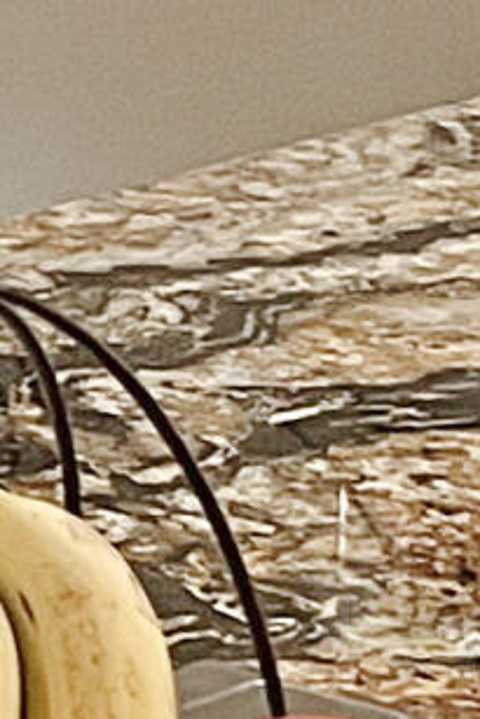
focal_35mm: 264
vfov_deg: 7.6
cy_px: -513
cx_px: -2149
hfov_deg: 4.3
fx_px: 5274
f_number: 1.5
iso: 100
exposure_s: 1/60
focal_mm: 5.7
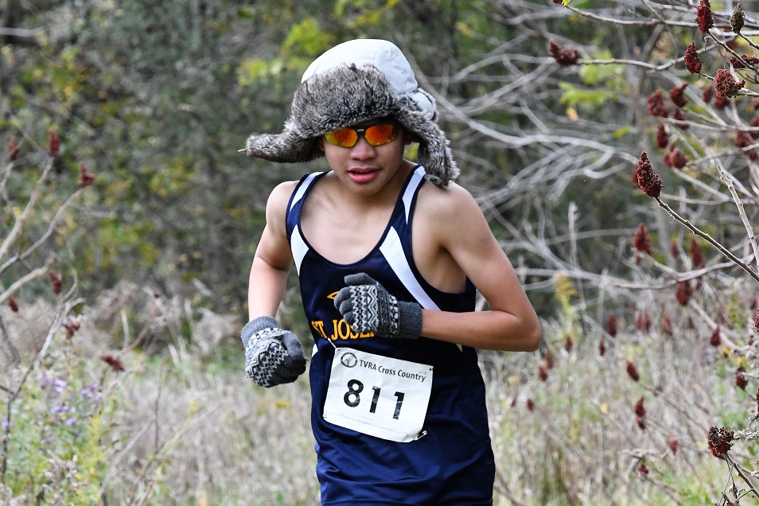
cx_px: 380
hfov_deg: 8.3
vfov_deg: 5.6
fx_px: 5218
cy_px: 253
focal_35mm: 248
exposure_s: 1/1000
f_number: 7.1
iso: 2000
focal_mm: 165
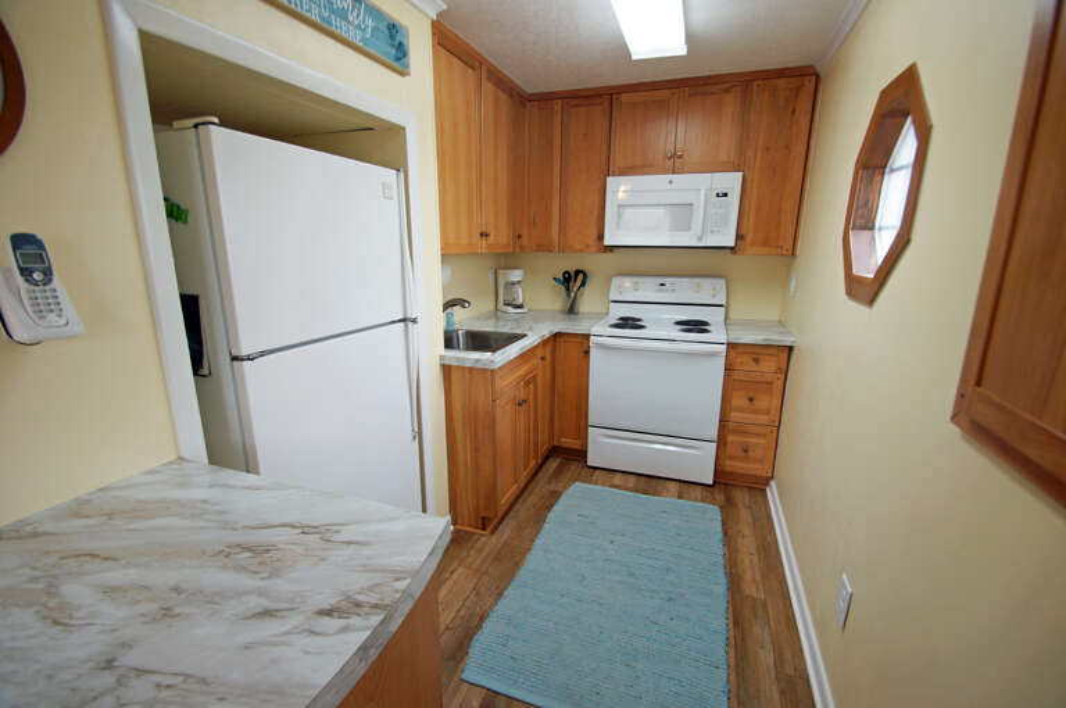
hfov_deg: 100.5
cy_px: 354
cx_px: 533
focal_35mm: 15
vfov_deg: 77.2
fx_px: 444
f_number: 4
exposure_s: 1/60
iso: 250
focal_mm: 10
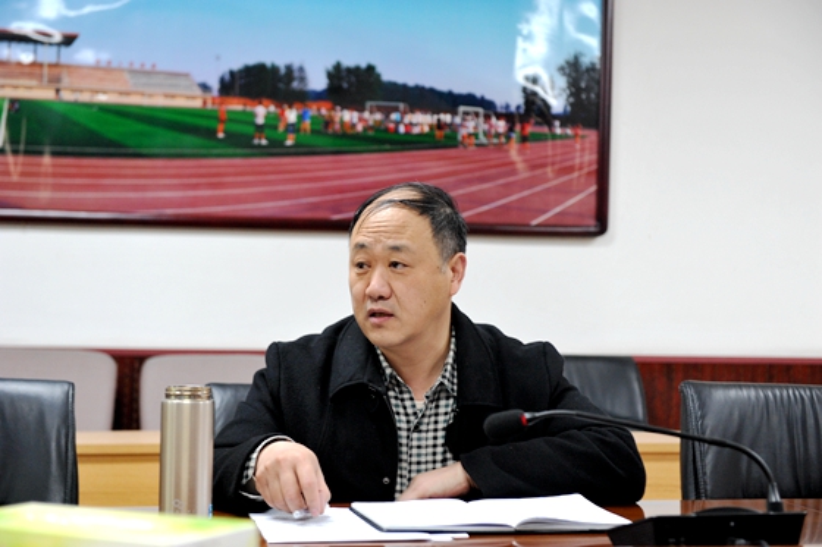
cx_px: 411
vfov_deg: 20.6
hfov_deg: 30.5
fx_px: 1506
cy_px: 274
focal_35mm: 66
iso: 1600
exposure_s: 1/60
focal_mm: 66
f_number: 4
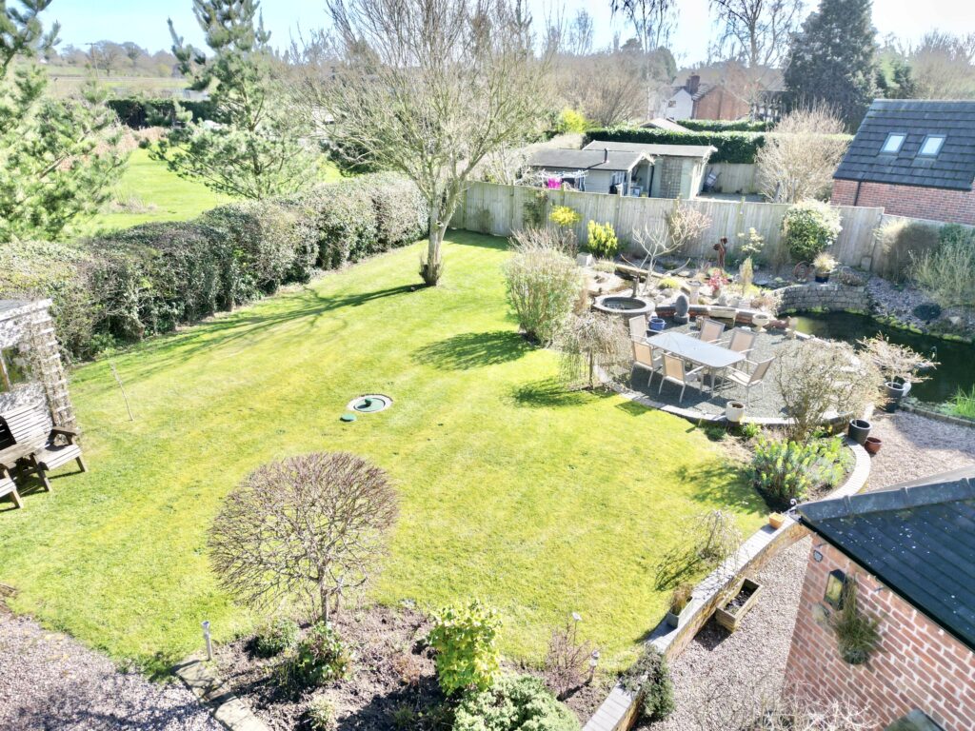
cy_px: 366
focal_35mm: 24
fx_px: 676
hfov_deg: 71.6
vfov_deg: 56.8
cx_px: 488
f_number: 1.7
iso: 130
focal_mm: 6.72
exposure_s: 1/1250
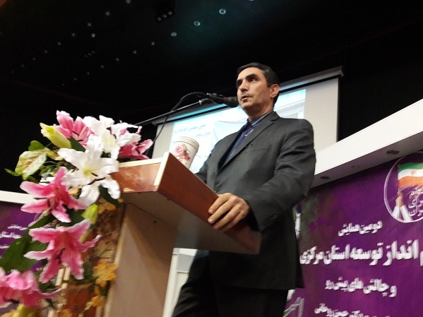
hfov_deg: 61.7
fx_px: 354
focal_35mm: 29
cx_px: 214
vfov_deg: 48.2
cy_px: 158
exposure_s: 1/17
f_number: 1.9
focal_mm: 3.7
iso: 320
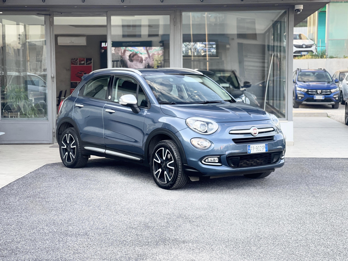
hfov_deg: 30.3
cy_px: 130
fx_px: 643
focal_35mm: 64
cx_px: 174
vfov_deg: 22.9
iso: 64
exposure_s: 1/121
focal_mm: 7.5
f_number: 2.2
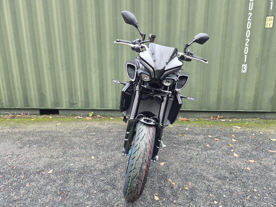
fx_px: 183
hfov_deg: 73.9
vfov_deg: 58.9
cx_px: 138
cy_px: 104
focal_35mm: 23
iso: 100
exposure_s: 1/180
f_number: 1.8
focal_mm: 5.4
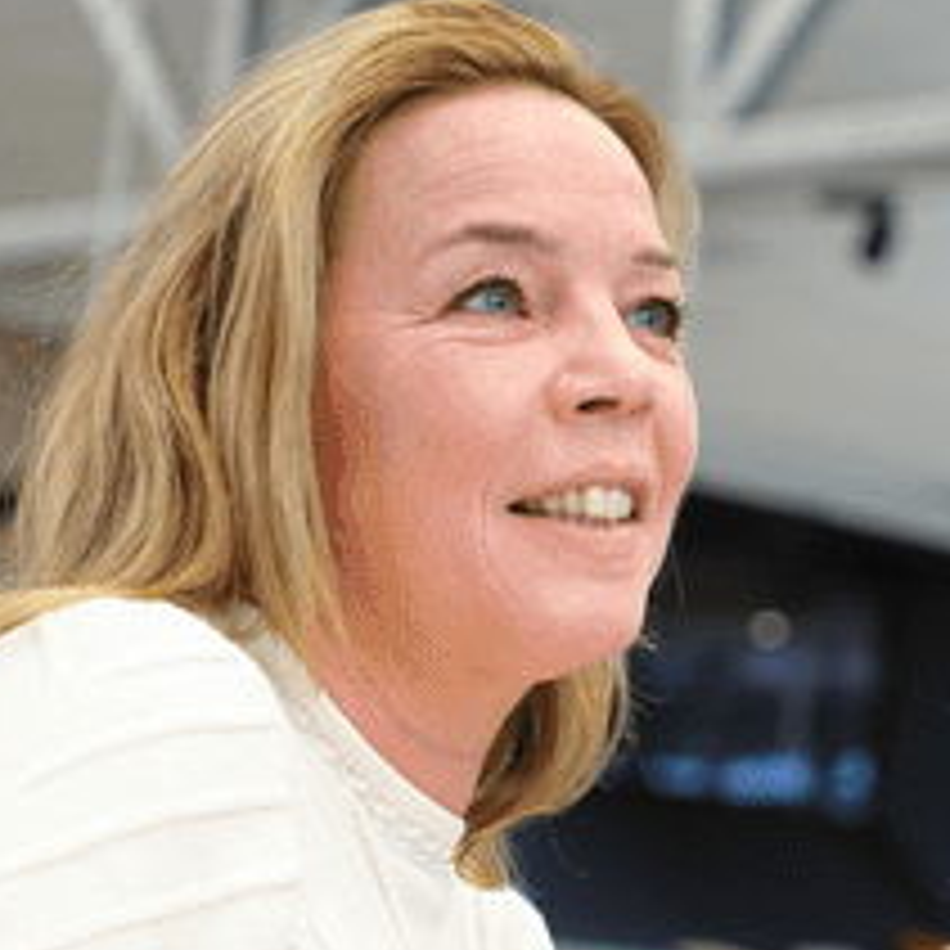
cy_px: 410
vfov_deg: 12.0
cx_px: 1099
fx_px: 4502
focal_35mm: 145
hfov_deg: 11.8
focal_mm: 45
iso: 320
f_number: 2.8
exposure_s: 1/30
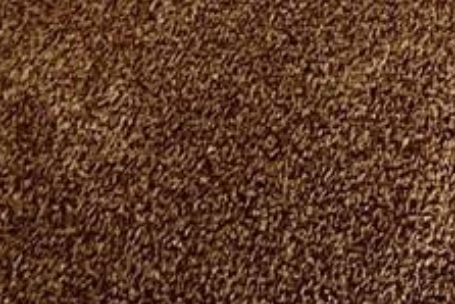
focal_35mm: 97
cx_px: 696
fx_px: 1227
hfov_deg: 18.5
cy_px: -867
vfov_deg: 8.4
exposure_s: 1/120
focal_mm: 1.57
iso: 160
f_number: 1.8
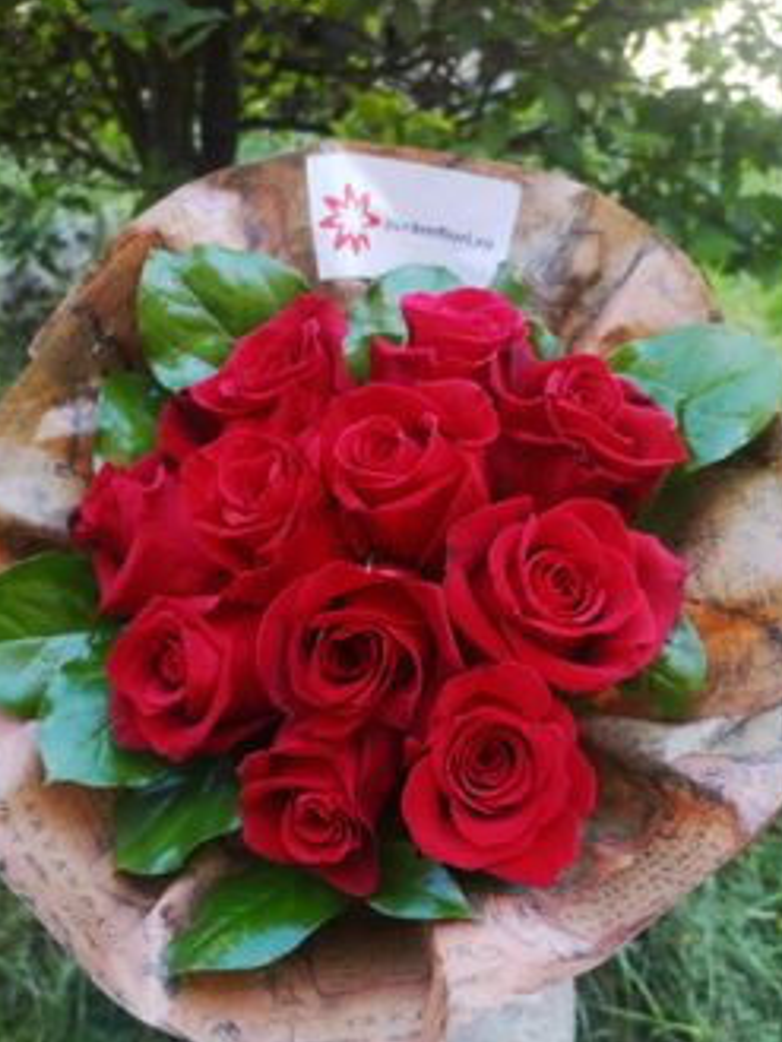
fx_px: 1054
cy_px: 657
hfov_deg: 40.7
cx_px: 370
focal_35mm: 35
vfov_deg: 52.0
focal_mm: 4
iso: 64
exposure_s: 1/120
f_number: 1.8
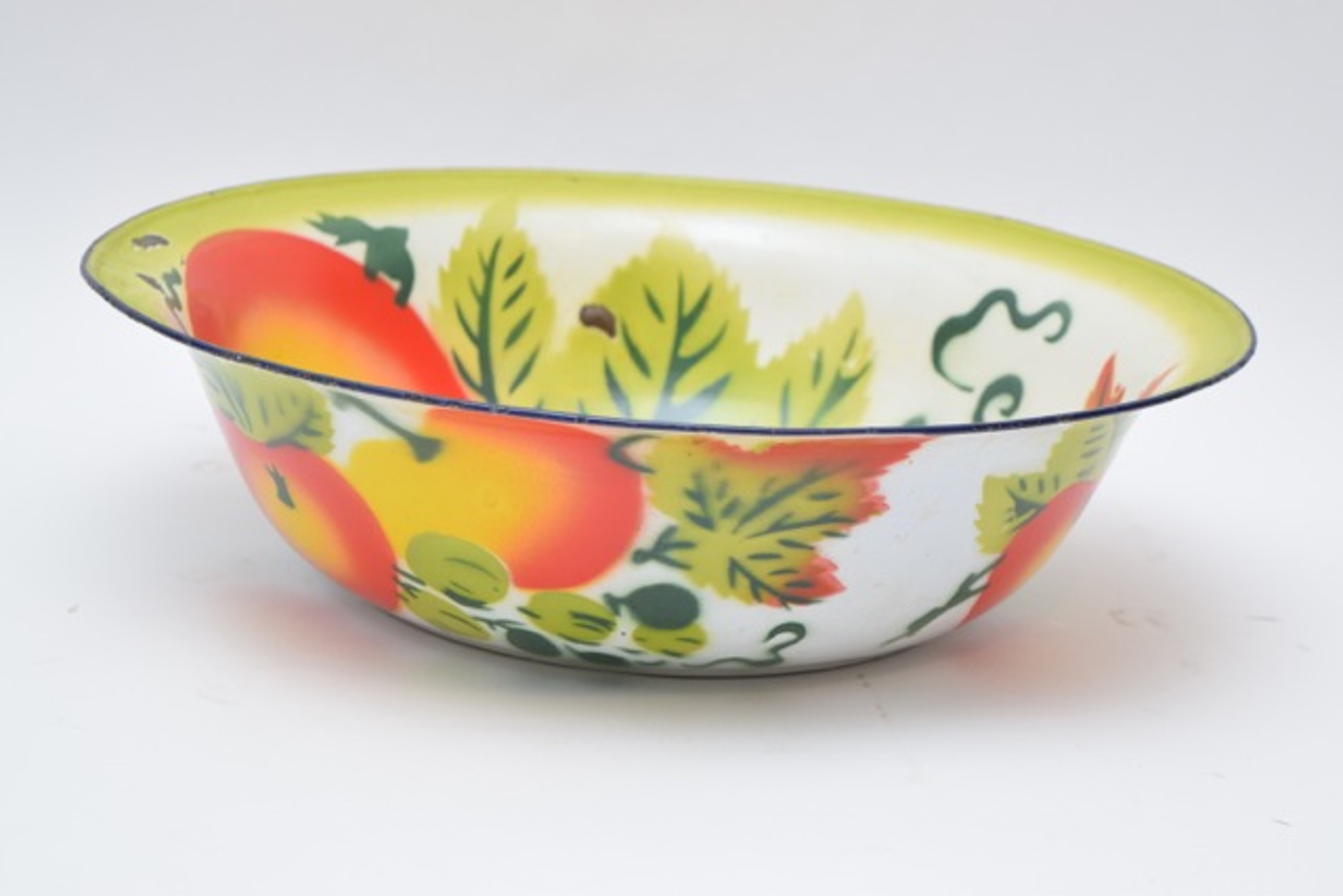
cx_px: 672
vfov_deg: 16.6
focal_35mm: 82
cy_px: 448
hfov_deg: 24.6
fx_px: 3078
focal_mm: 55
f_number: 5.6
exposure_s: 1/125
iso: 800
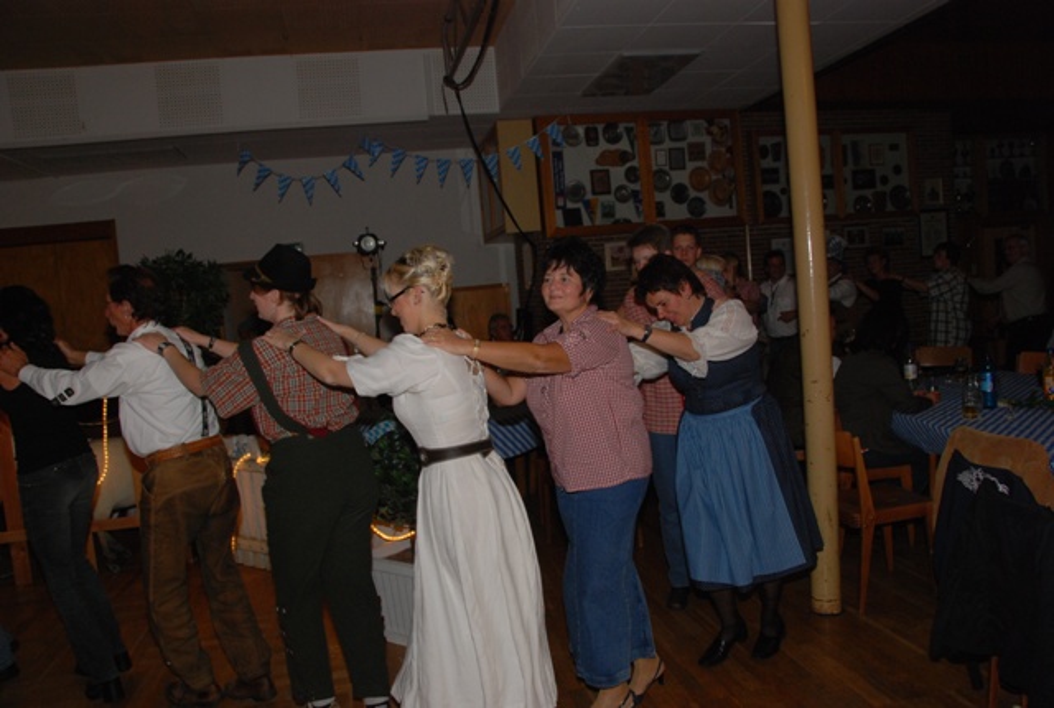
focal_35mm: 27
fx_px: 792
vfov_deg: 48.2
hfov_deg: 67.3
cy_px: 354
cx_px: 527
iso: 400
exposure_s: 1/60
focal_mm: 18
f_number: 5.6
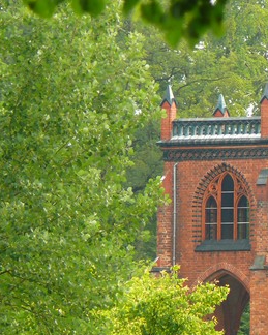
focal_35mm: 683
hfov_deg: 2.3
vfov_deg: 2.8
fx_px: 6775
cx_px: 353
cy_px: 208
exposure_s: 1/60
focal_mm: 63.9
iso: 100
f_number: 3.6
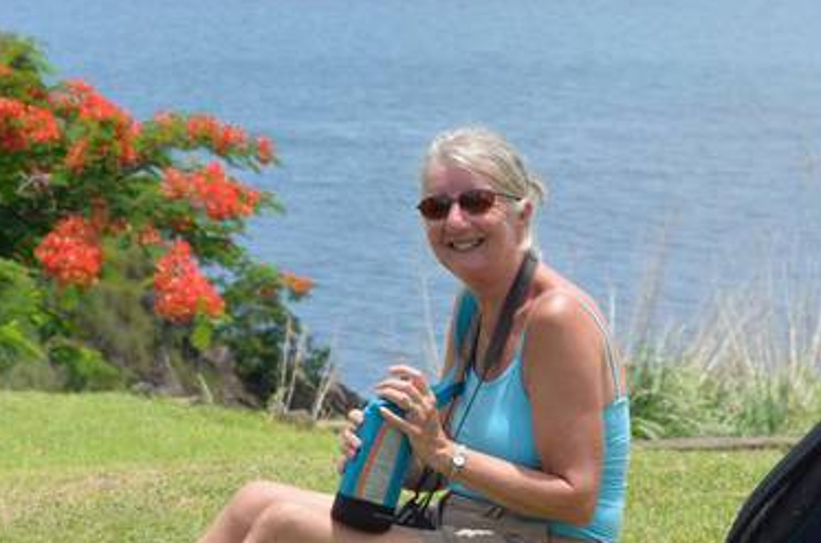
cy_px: 313
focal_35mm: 155
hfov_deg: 13.3
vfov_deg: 8.8
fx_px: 3526
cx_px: 361
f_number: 8
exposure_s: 1/250
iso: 100
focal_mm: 55
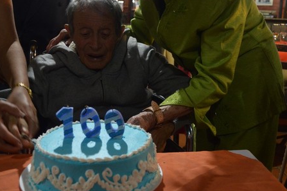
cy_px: 67
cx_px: 147
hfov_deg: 45.5
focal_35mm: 43
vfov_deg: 30.9
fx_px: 342
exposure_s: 1/15
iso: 1600
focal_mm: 20
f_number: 3.8
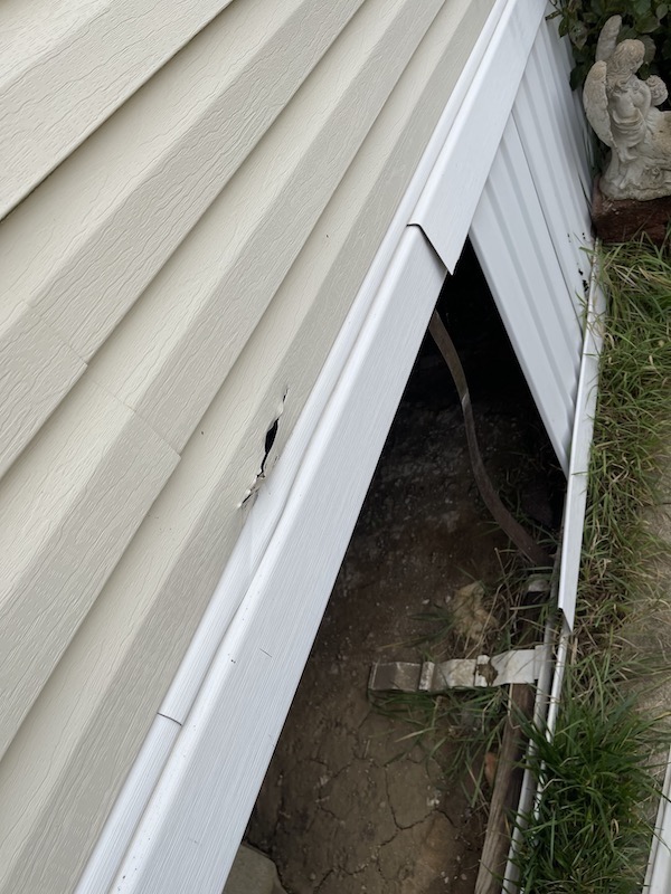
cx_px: 336
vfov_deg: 69.4
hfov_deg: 54.9
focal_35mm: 25
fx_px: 646
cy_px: 447
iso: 32
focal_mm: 5.1
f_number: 1.6
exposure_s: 1/953
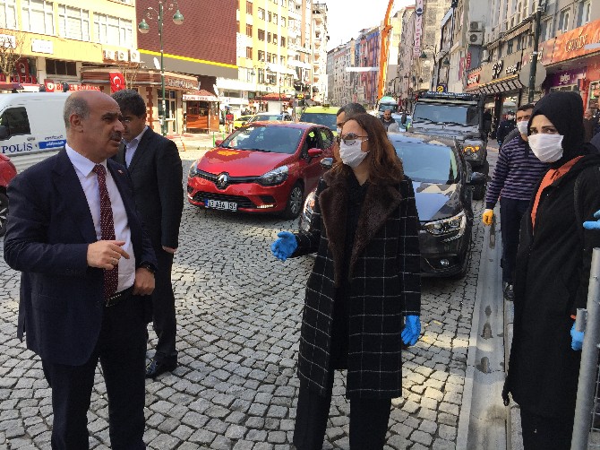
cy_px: 225
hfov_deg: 61.7
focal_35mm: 29
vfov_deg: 48.2
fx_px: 502
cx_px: 300
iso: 32
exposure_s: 1/507
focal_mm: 4.15
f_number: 2.2
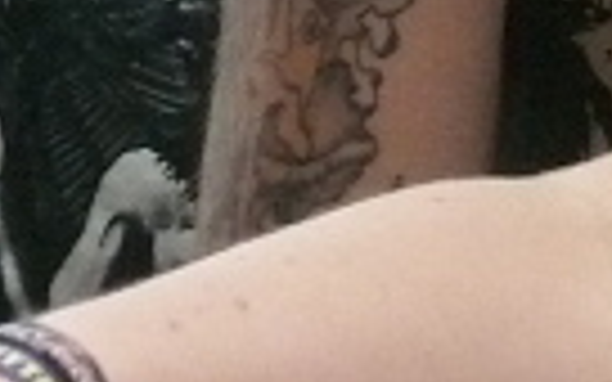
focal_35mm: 730
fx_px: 12176
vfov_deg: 1.8
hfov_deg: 2.8
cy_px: -697
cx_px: 1742
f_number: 5
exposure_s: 1/250
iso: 400
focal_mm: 20
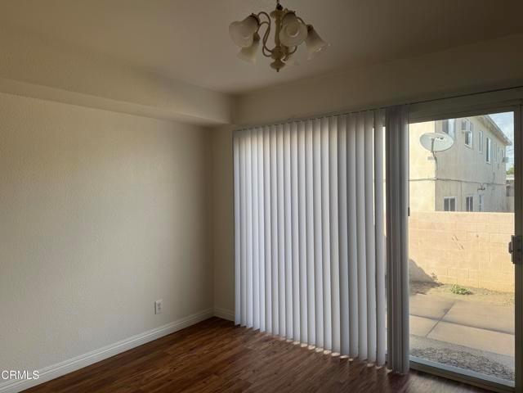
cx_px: 262
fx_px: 363
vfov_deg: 56.8
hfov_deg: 71.6
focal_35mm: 24
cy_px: 196
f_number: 1.78
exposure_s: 1/522
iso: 80
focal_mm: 6.76
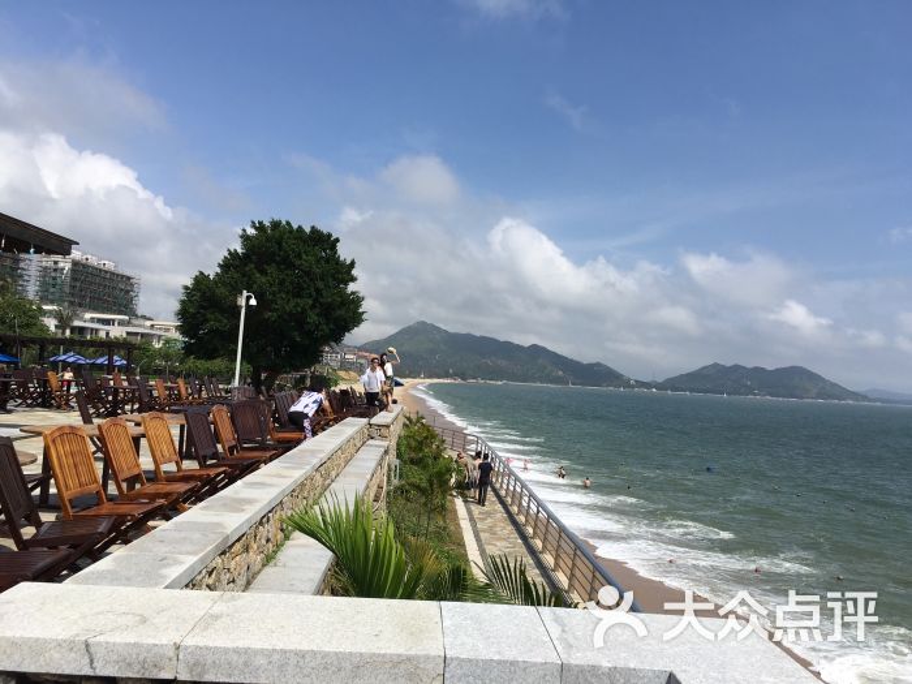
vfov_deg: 48.2
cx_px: 456
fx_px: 764
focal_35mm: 29
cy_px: 342
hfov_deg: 61.7
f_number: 2.2
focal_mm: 4.15
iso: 25
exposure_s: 1/2653
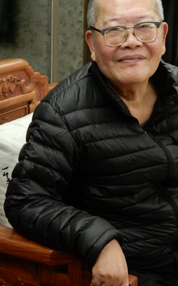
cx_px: 83
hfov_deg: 16.1
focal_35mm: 81
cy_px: 171
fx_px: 629
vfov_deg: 25.5
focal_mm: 8.9
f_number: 4
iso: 800
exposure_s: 1/10
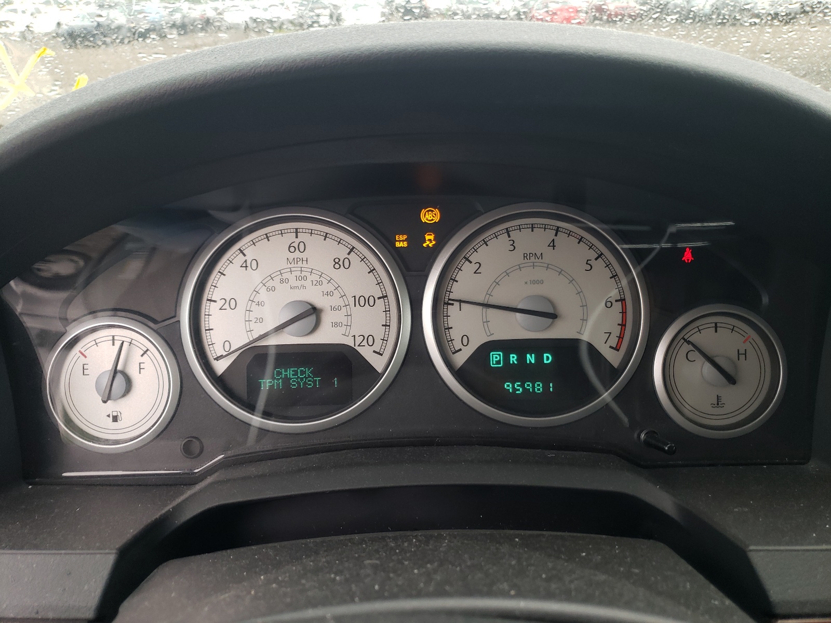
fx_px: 624
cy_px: 312
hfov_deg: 67.3
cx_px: 416
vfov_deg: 53.1
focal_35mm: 26
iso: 64
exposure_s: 1/120
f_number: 1.5
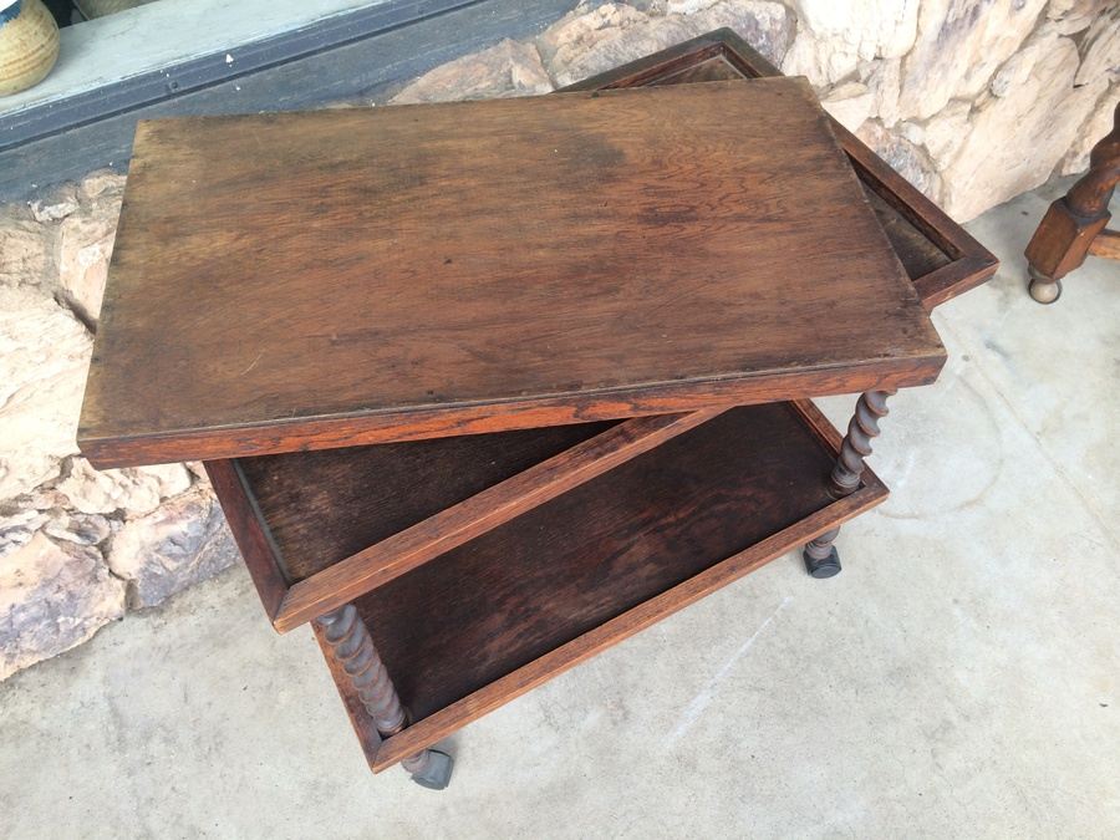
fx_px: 971
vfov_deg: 46.8
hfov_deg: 60.0
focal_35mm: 30
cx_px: 560
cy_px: 420
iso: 32
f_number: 2.2
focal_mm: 4.12
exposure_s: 1/229
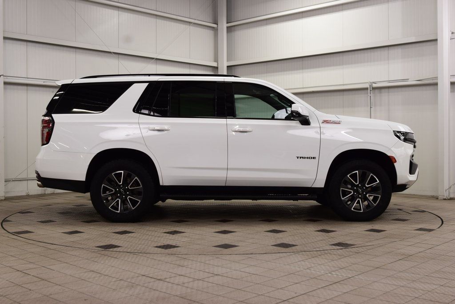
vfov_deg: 30.9
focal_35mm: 44
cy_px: 152
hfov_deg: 45.0
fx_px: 550
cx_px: 228
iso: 400
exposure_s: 1/30
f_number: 7.1
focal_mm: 29
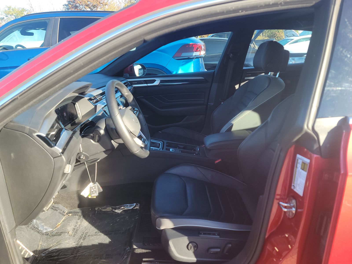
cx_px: 176
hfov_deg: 71.6
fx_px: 244
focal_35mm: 24
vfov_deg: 56.8
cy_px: 132
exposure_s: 1/119
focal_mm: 6.7
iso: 69
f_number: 1.8
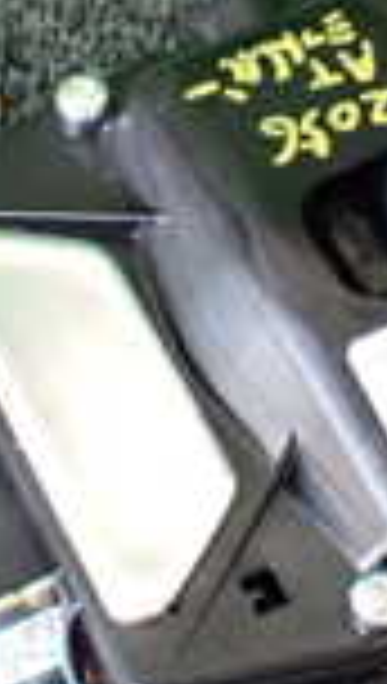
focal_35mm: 129
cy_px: 243
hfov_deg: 9.4
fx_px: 2343
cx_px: 284
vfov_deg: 16.6
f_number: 2.3
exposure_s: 1/125
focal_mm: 5.4
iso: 800
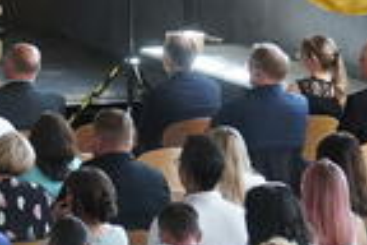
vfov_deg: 4.0
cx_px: -377
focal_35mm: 342
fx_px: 3486
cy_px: 38
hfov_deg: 5.9
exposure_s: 1/100
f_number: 4.5
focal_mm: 55
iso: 640
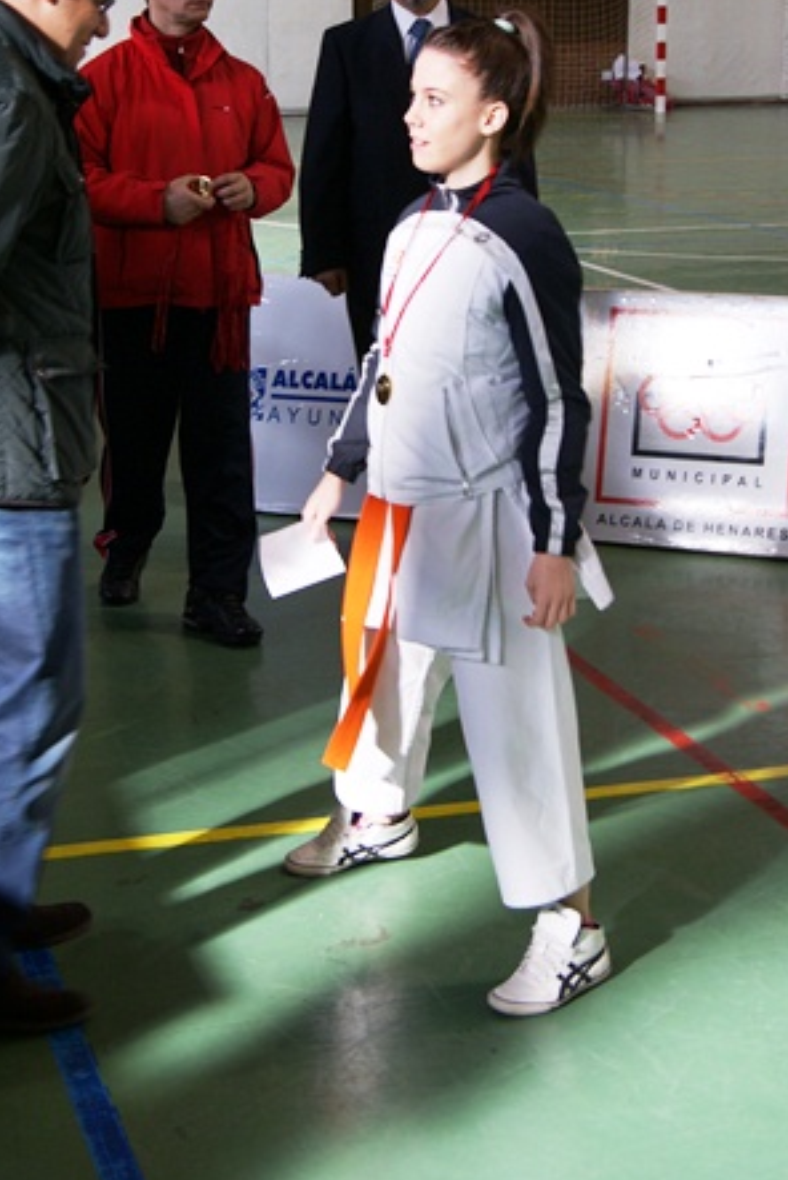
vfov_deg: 30.6
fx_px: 2131
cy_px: 360
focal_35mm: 65
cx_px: 341
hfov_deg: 20.9
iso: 125
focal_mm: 30
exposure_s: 1/60
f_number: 4.5
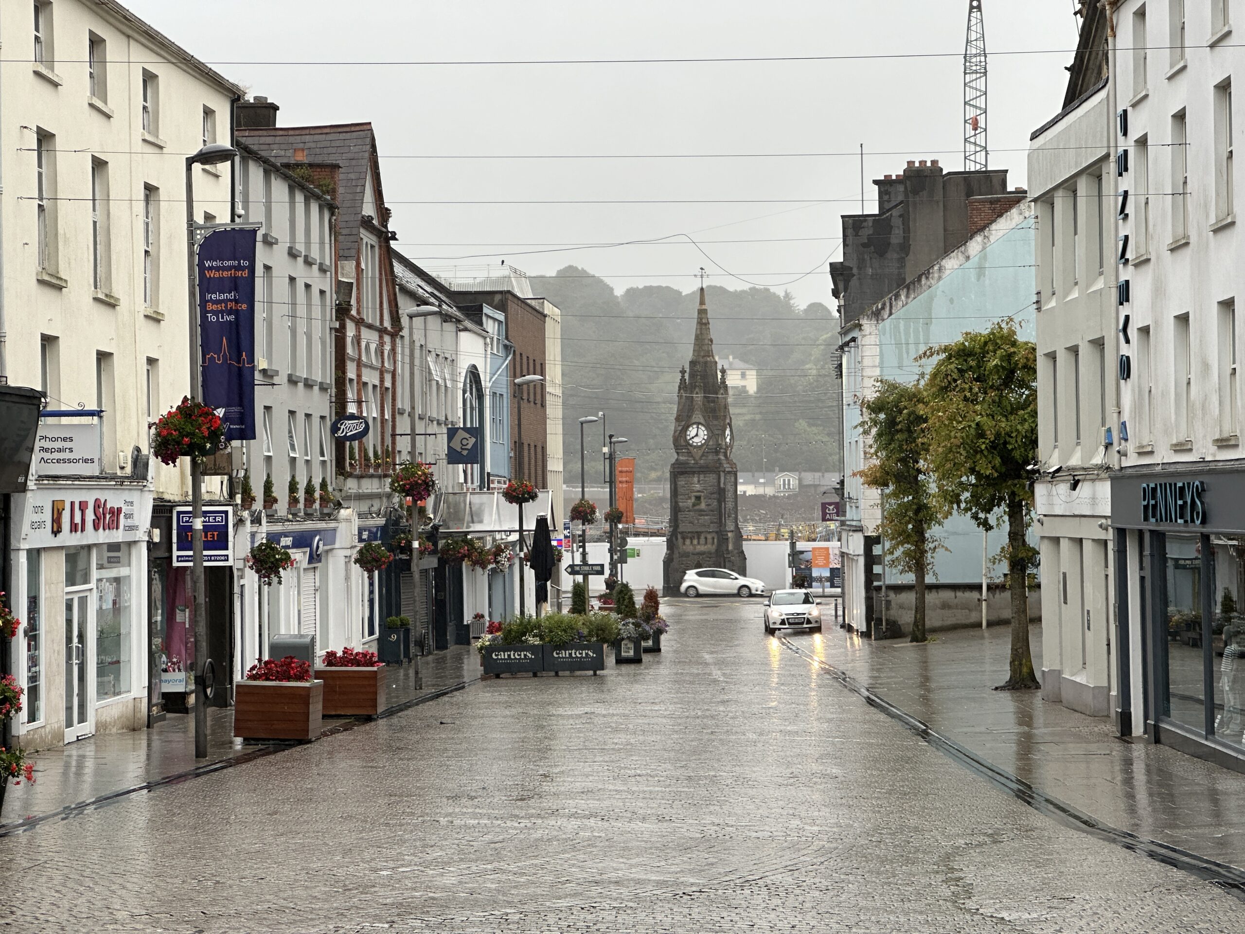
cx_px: 622
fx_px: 2769
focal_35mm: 77
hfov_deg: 25.3
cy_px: 467
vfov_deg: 19.1
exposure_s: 1/99
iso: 50
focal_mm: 9
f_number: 2.8
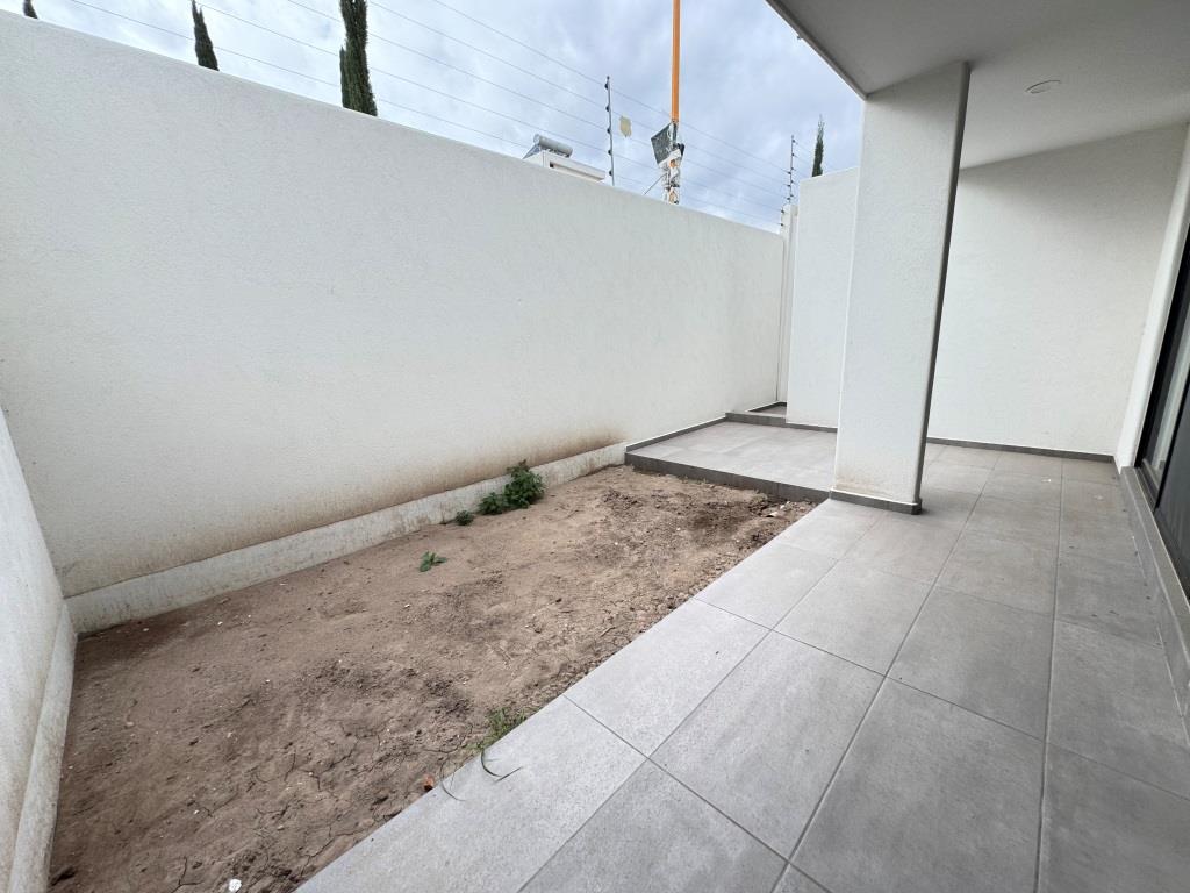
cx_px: 595
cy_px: 446
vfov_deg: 85.7
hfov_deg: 102.1
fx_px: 481
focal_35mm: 14
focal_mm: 2.22
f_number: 2.2
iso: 40
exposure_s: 1/192
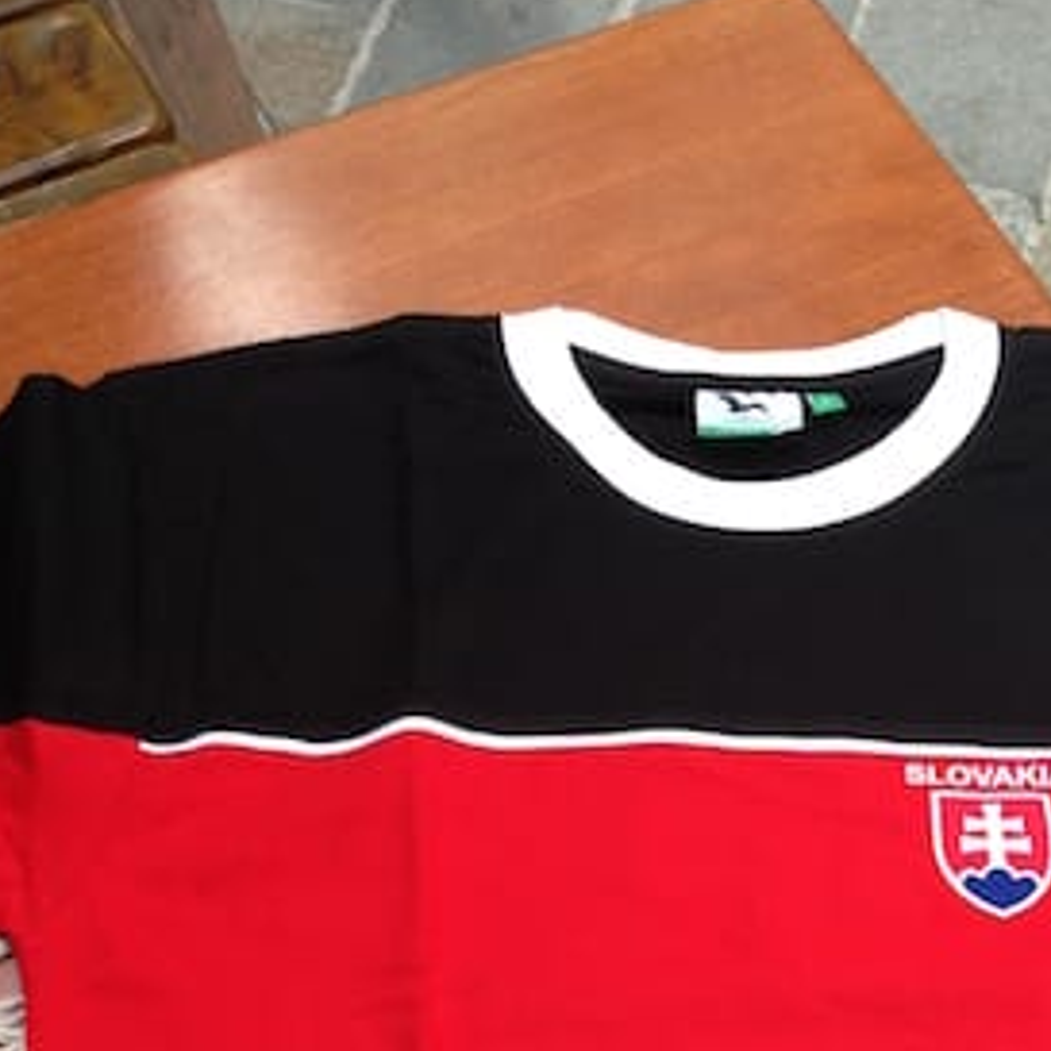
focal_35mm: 64
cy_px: 1066
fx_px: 2198
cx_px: 447
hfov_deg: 26.9
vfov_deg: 25.5
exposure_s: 1/20
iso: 64
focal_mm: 4.13
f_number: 2.4
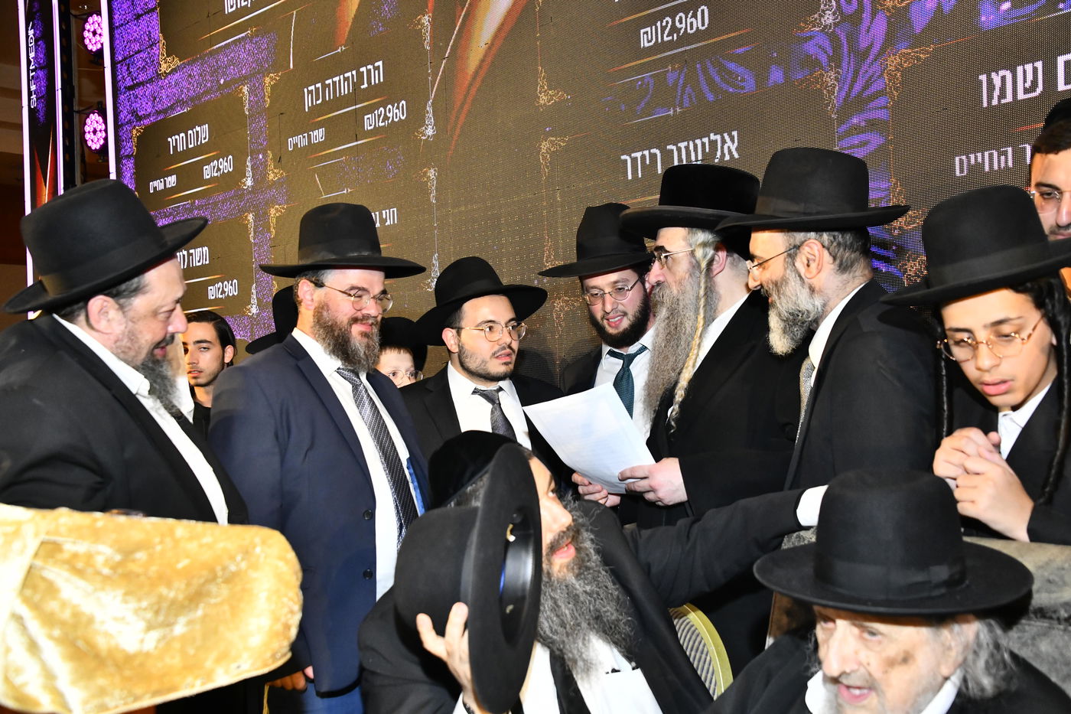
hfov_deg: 46.4
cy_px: 357
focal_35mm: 42
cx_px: 536
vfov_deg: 31.9
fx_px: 1249
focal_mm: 42
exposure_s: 1/125
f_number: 5.6
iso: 2000
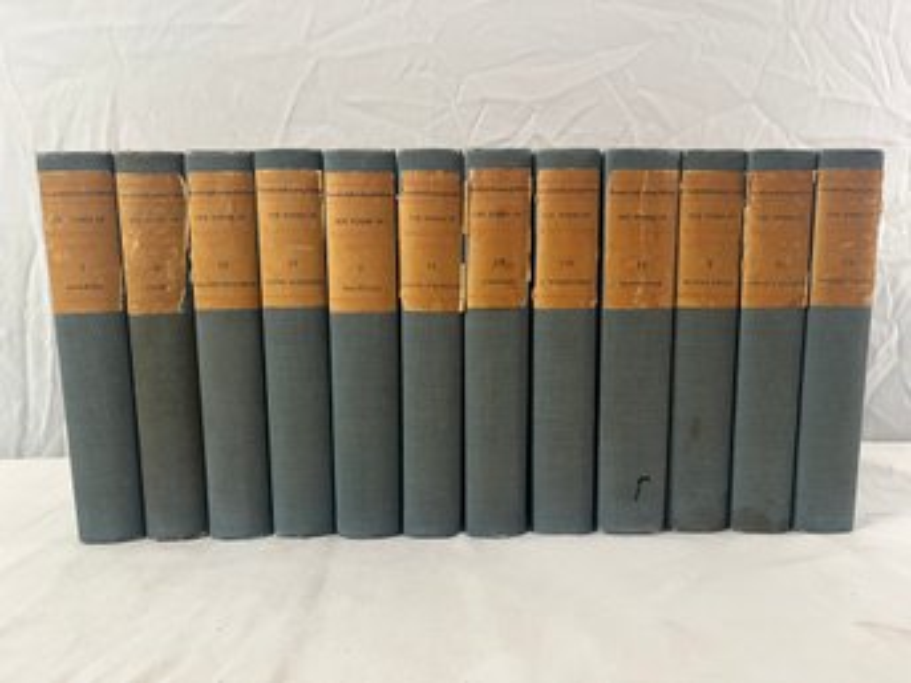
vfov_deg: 53.0
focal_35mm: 26
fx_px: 684
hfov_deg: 67.3
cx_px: 456
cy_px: 342
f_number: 1.6
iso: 125
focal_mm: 5.1
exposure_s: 1/60
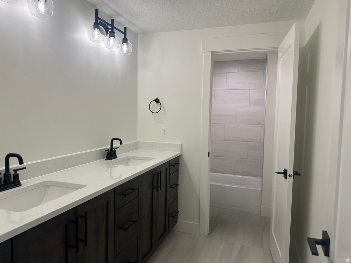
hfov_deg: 71.6
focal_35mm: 24
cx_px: 176
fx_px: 243
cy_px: 132
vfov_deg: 56.8
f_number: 1.78
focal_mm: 6.86
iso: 80
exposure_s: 1/312
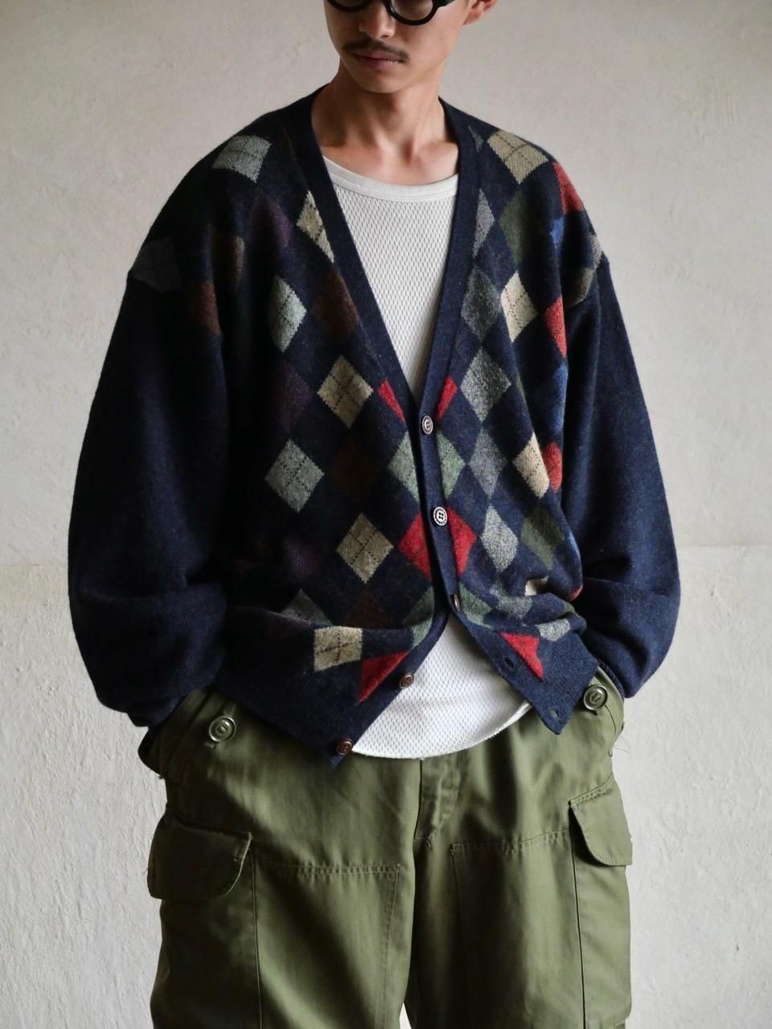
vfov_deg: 16.4
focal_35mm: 120
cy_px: 514
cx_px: 386
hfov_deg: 12.3
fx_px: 3568
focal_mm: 60
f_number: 4
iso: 3200
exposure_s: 1/40
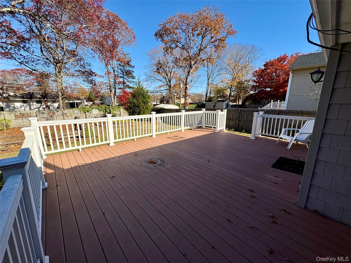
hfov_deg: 102.1
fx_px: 142
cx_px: 176
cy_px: 132
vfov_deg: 85.7
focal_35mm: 14
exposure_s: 1/1672
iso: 40
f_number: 2.2
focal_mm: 2.22
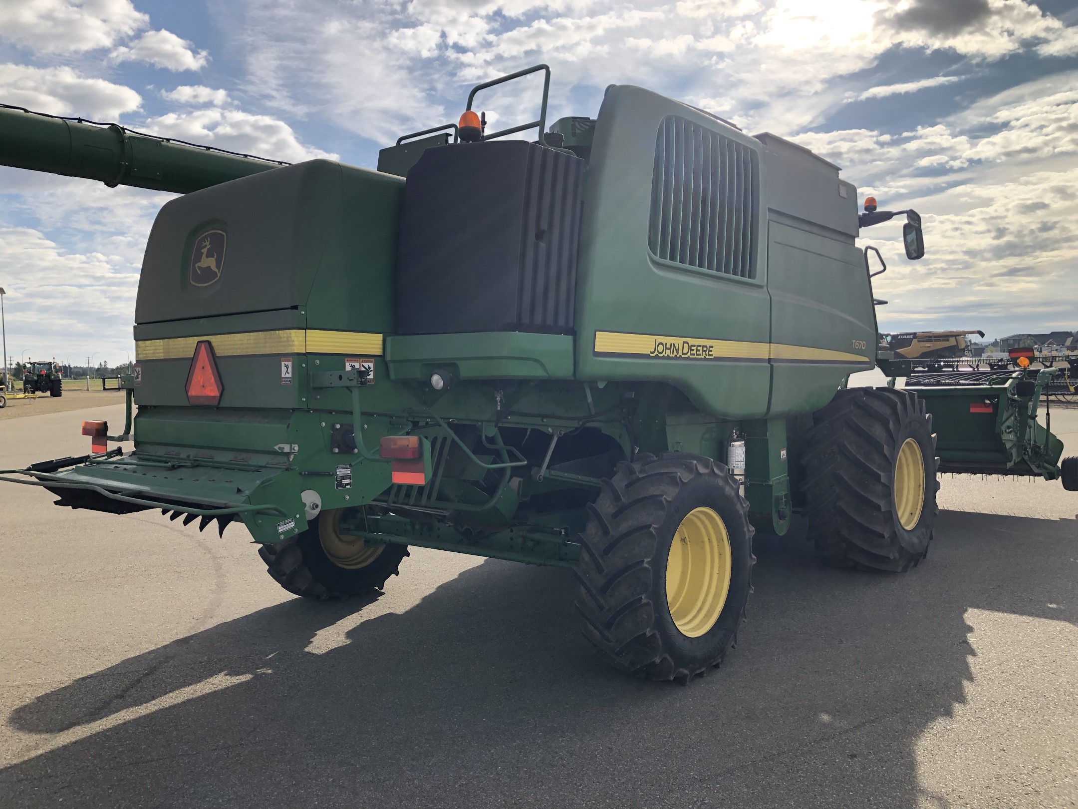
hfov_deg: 63.4
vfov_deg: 49.7
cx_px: 539
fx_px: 872
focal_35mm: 28
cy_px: 404
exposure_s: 1/2404
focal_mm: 3.99
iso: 25
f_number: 1.8
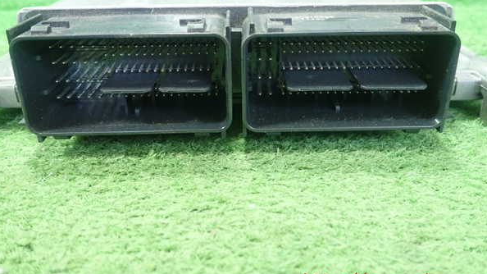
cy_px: 107
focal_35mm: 33
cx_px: 243
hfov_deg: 59.5
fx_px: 426
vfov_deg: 35.5
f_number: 2.3
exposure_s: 1/80
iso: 800
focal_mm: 5.5
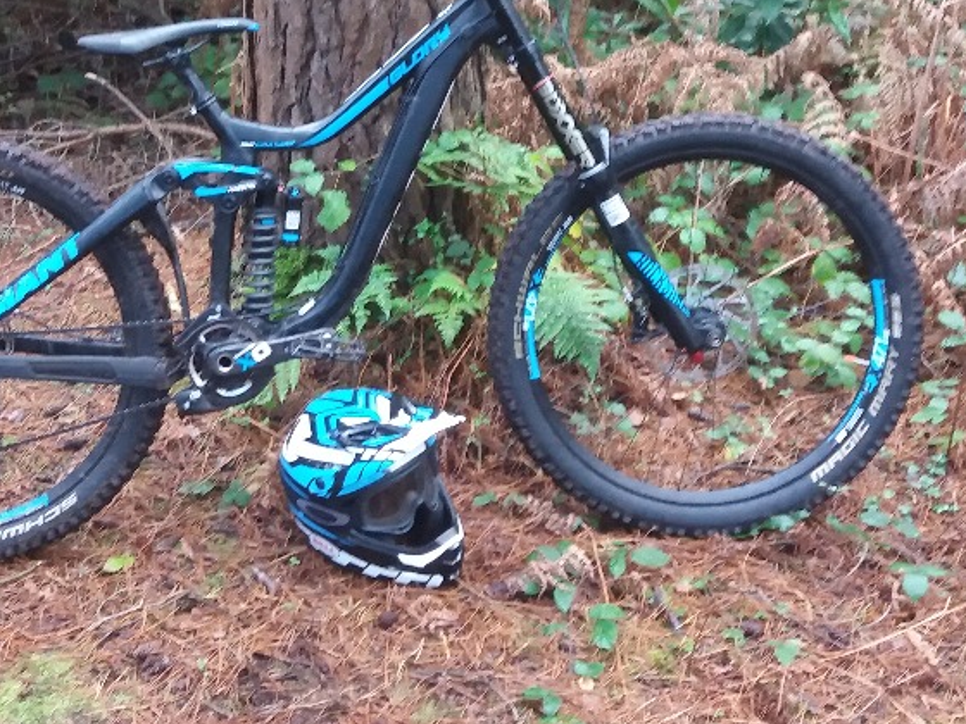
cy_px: 231
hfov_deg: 46.1
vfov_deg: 35.5
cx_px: 328
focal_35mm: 40
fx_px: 1116
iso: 125
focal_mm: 3.7
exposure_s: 1/33
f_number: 1.9
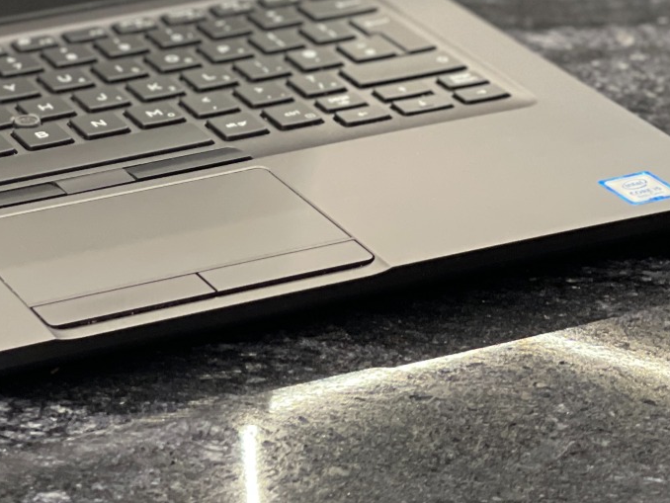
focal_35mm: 151
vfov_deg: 9.7
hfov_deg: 12.9
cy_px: -72
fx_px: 2924
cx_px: 42
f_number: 2.2
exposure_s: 1/40
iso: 320
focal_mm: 7.5
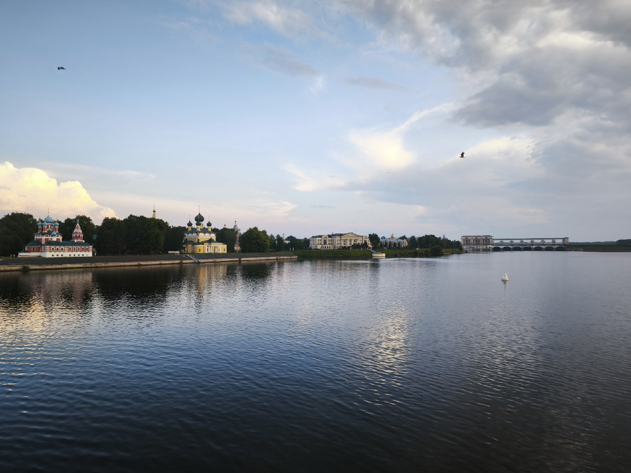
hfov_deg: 73.9
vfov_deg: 58.9
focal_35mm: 23
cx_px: 316
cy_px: 236
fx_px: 419
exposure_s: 1/420
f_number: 1.7
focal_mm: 5.35
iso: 80
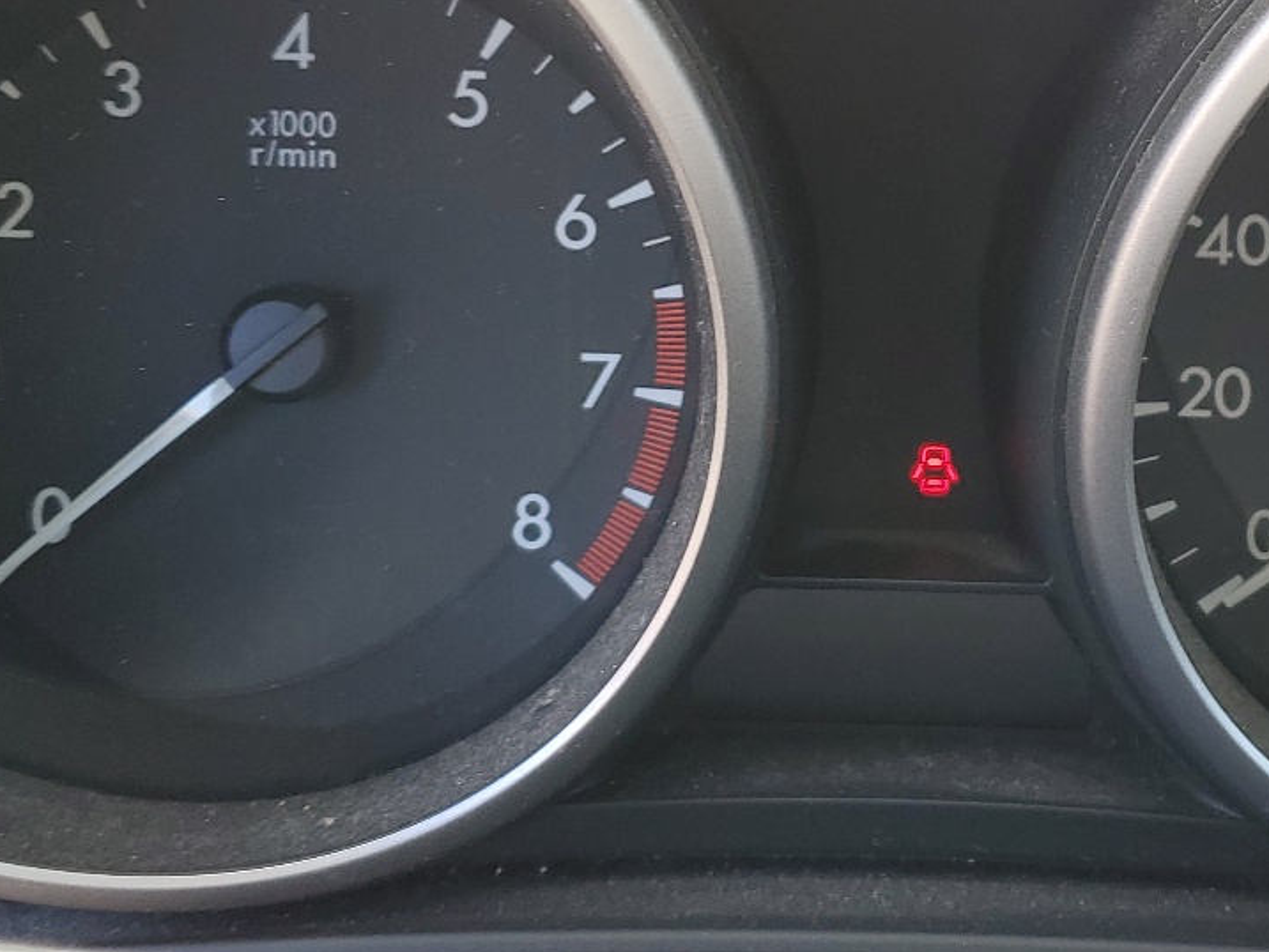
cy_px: 352
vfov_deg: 25.2
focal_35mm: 58
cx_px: 869
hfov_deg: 32.9
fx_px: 2127
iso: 50
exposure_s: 1/120
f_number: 1.5
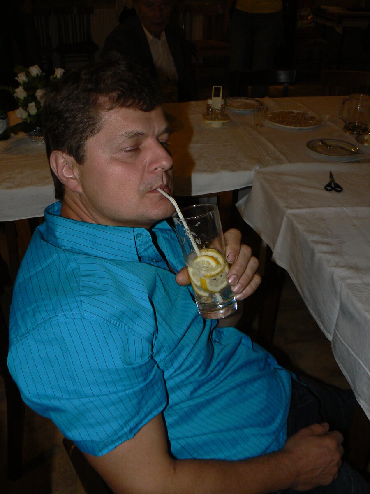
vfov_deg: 51.4
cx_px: 185
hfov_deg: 39.7
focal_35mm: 36
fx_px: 513
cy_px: 247
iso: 100
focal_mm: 6
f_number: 2.8
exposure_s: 1/40
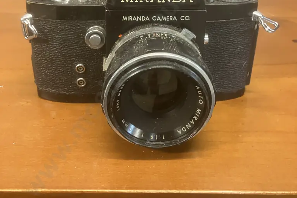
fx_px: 322
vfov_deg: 33.1
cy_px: 36
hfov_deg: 49.6
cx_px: 149
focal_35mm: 39
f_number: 1.8
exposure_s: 1/33
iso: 250
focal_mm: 3.99
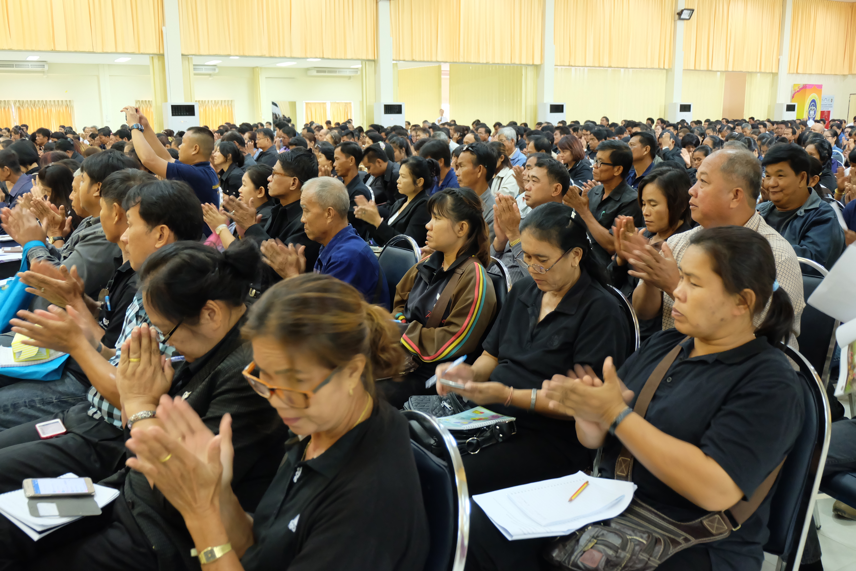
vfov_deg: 40.0
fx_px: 785
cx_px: 428
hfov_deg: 57.2
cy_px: 286
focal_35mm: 33
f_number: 4
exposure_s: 1/30
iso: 2500
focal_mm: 22.2
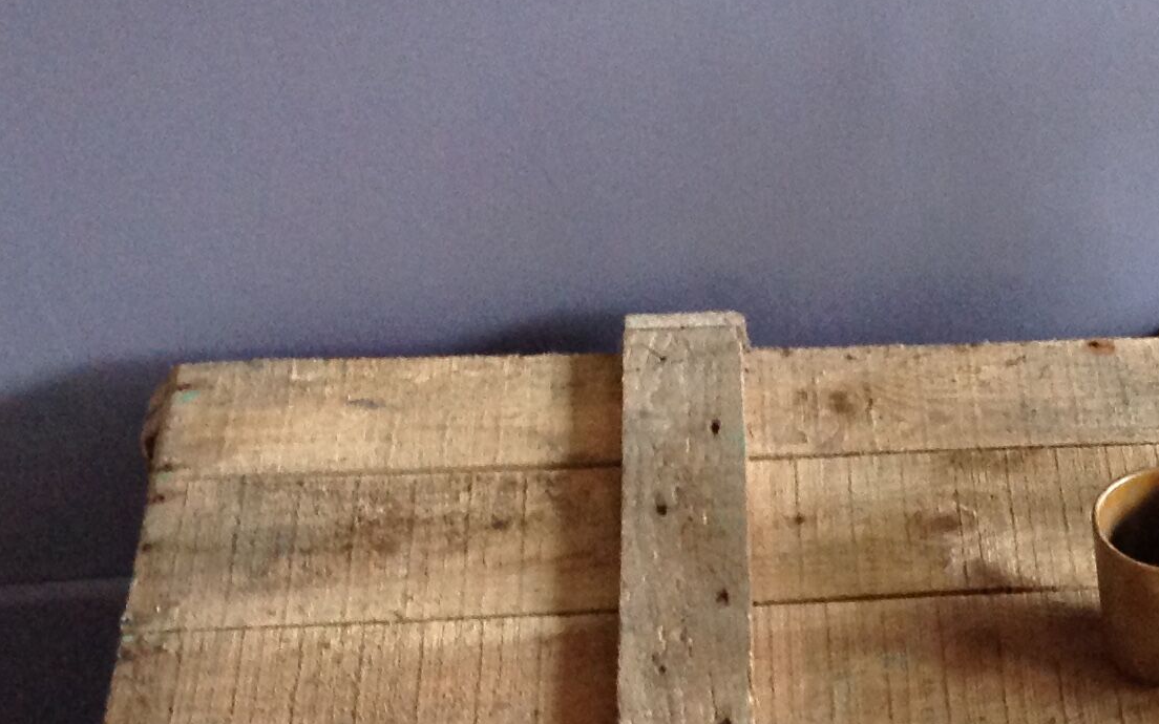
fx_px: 2748
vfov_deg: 14.9
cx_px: 1141
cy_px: 634
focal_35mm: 87
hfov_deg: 22.9
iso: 250
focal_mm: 4.28
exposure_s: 1/15
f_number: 2.4
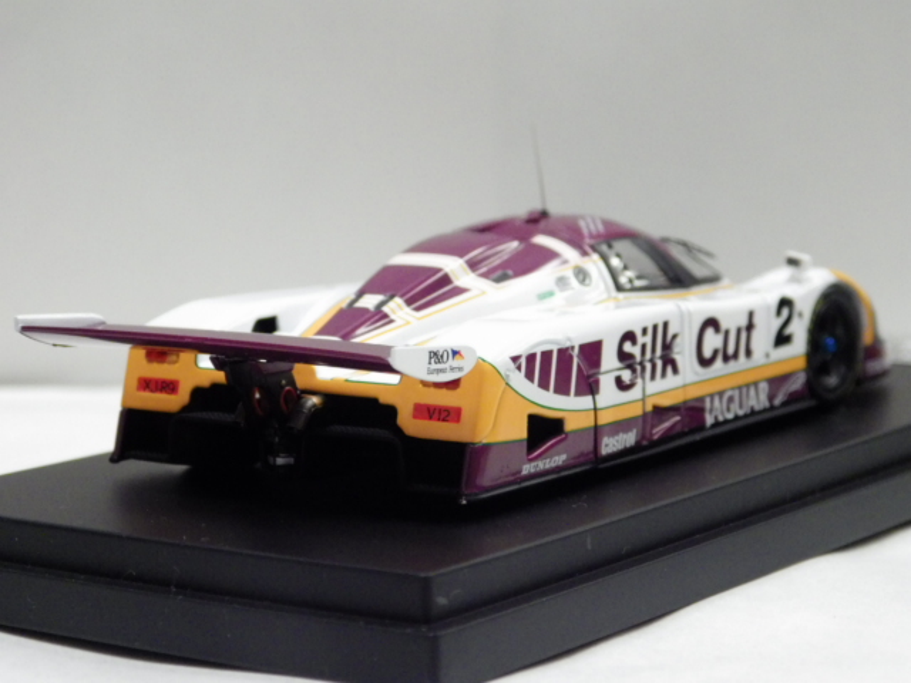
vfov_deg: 14.4
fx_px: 2711
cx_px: 456
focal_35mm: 103
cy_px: 342
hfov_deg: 19.1
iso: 800
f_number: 4.6
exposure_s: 1/60
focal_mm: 18.4
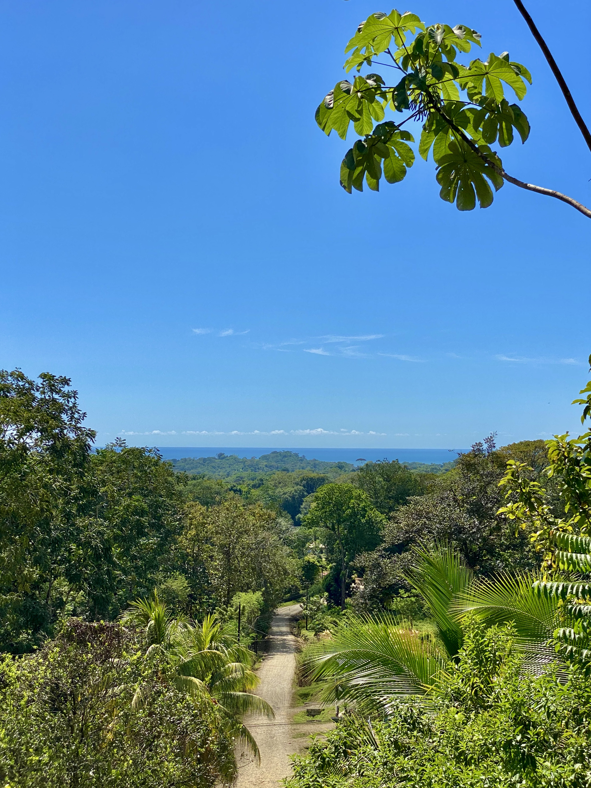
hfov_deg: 28.0
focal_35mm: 52
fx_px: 1184
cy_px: 394
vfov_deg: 36.8
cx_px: 296
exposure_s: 1/2083
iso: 20
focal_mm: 6
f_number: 2
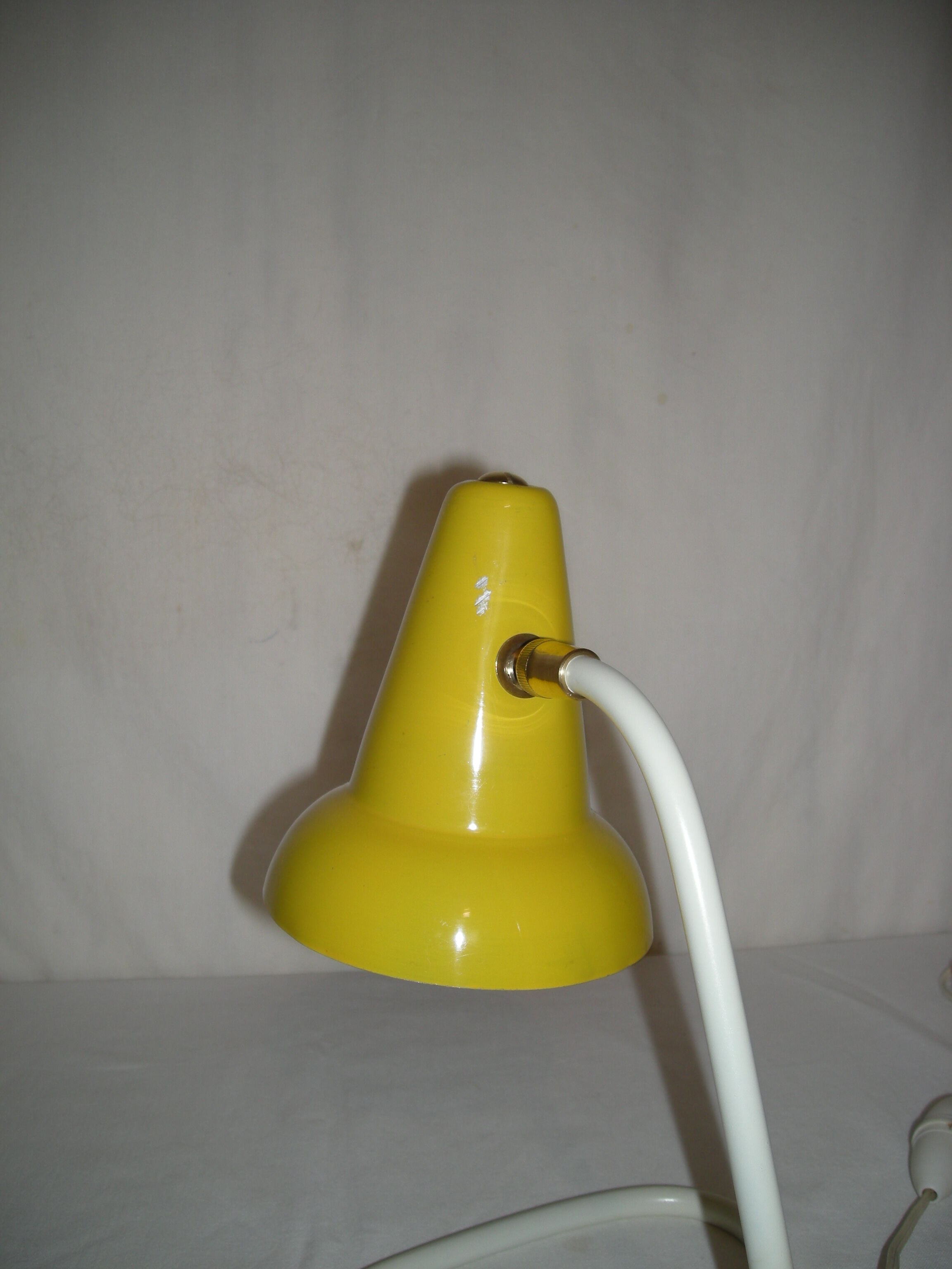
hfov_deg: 40.7
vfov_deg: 52.6
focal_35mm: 35
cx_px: 476
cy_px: 634
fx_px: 1283
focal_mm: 5.7
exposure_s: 1/39
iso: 50
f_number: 2.8
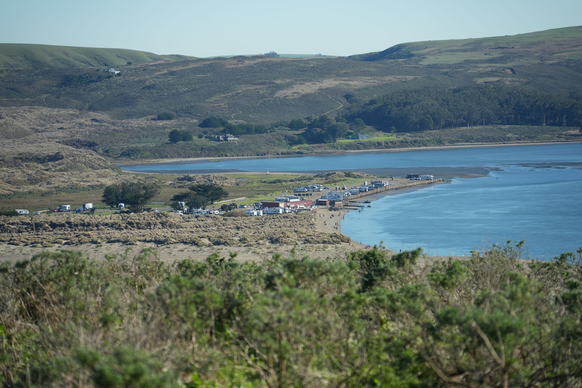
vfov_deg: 7.9
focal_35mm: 174
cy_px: 194
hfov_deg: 11.8
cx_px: 291
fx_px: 2813
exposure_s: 1/1600
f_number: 7.1
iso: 500
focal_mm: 174
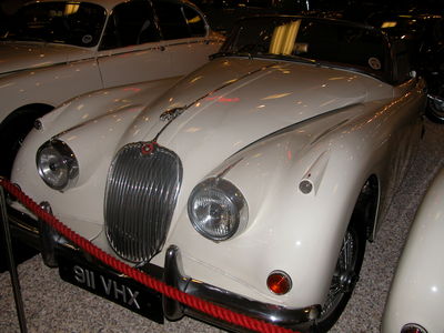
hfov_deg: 52.6
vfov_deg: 40.7
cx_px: 222
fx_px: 449
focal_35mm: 35
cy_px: 166
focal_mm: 8.9
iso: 100
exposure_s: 1/60
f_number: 2.8
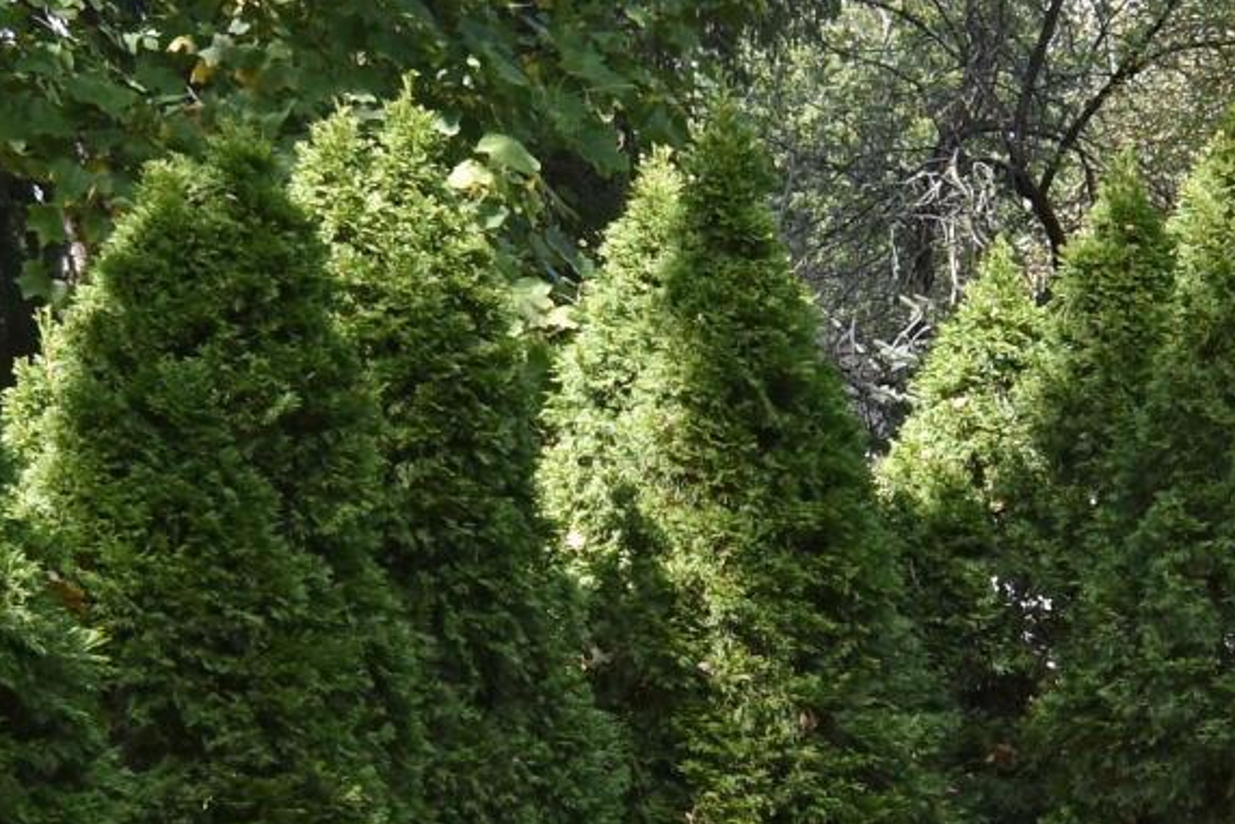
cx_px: 573
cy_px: 709
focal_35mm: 87
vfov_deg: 15.6
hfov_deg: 23.5
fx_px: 2972
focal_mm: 11
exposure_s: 1/250
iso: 200
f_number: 5.6
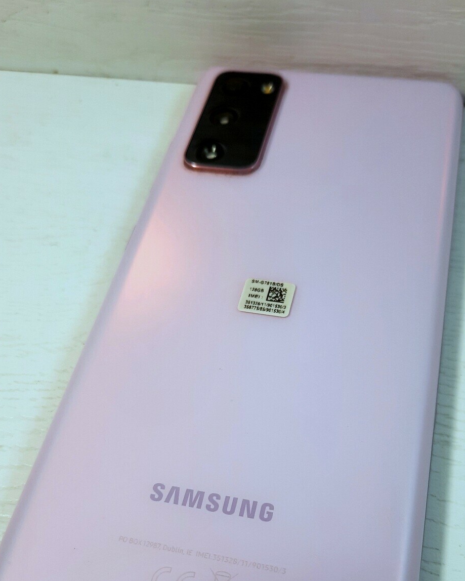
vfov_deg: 51.9
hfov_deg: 43.3
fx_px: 585
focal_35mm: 34
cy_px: 386
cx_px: 265
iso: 32
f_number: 2
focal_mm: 4.6
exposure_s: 1/100
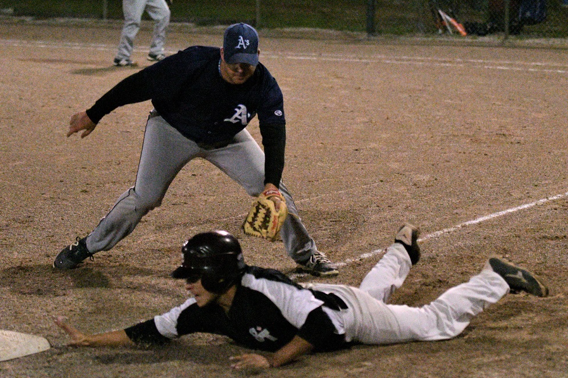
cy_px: 190
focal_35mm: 106
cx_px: 284
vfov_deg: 12.9
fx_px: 1672
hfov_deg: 19.3
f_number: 2.8
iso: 36000
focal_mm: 70
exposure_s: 1/1000
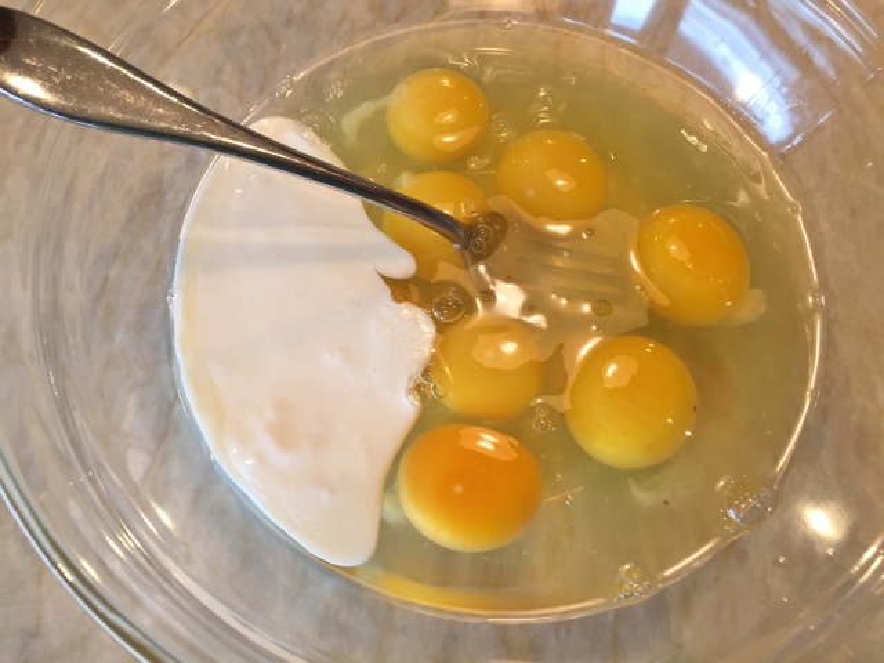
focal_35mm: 29
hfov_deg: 61.7
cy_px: 332
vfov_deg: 48.2
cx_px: 442
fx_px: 741
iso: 32
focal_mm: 4.15
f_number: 2.2
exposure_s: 1/30
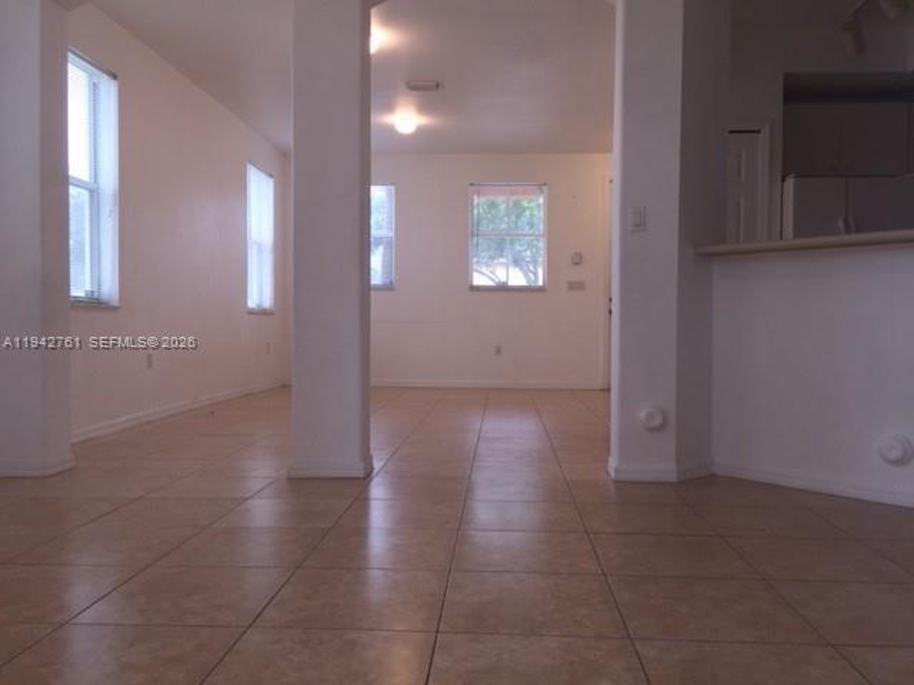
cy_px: 342
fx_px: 766
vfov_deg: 48.2
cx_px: 457
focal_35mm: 29
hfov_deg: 61.7
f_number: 2.2
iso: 32
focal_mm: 4.15
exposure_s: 1/32
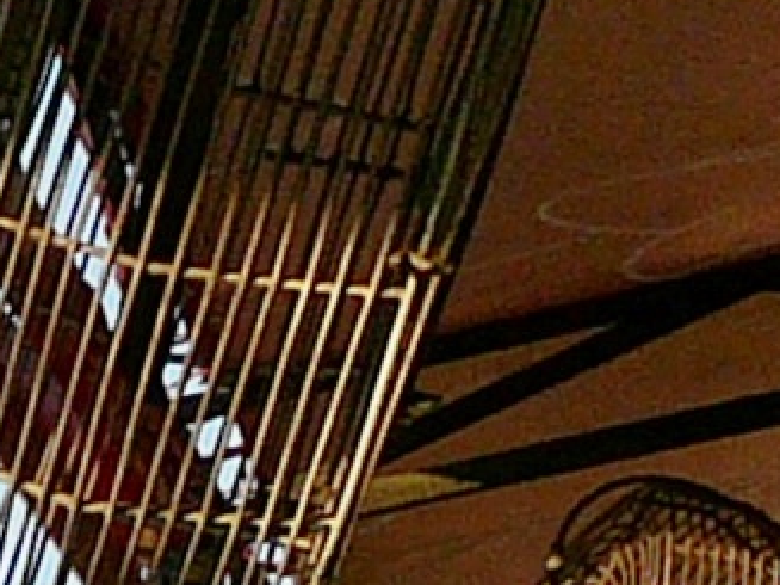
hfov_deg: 6.9
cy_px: 2256
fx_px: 6172
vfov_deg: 4.9
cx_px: -871
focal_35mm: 274
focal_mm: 5.2
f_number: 2.8
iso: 80
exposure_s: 1/800
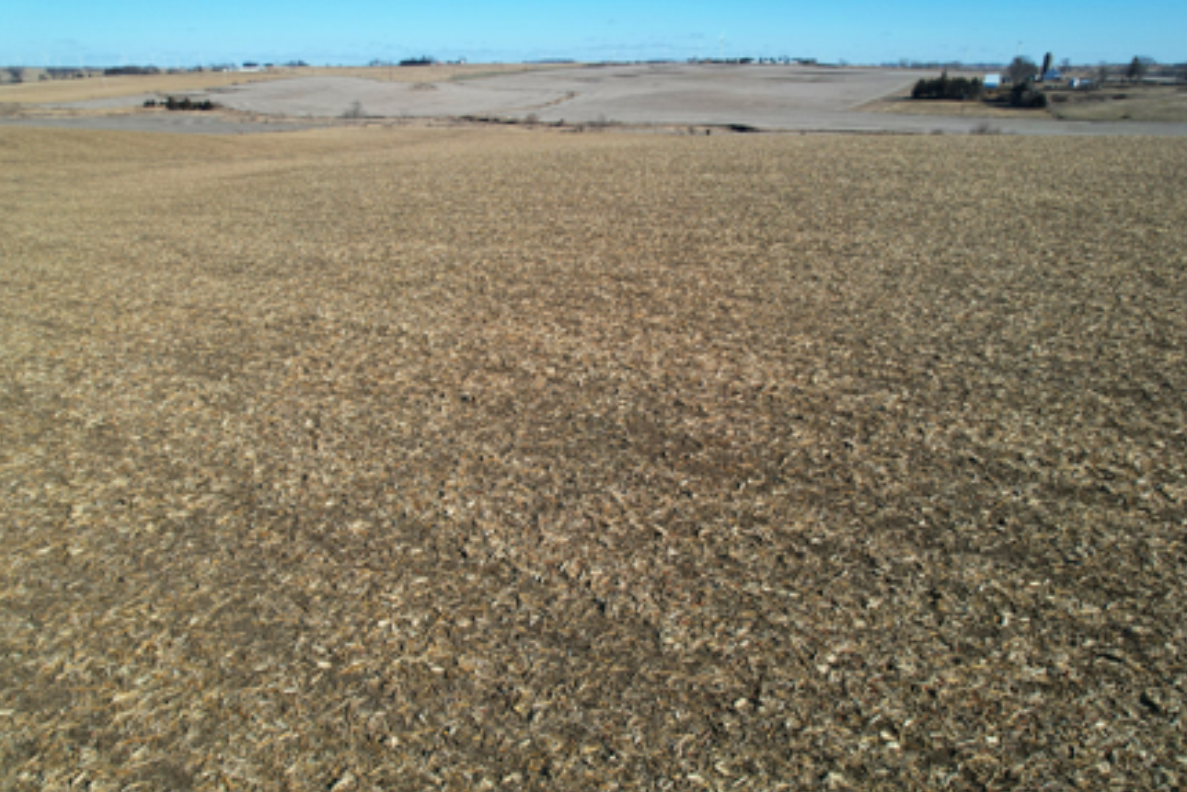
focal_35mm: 23
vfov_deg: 55.1
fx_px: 759
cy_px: 408
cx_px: 616
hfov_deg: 76.0
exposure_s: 1/1600
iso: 100
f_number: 2.8
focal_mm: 8.38
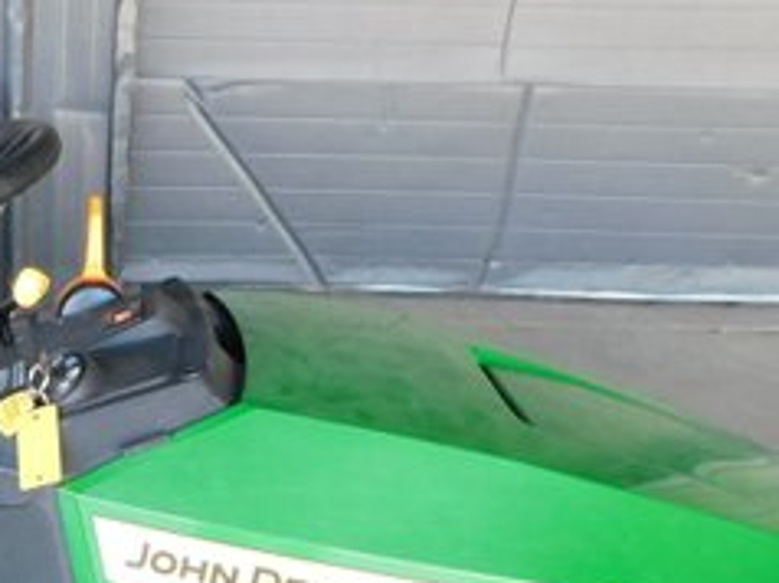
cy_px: 771
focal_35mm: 61
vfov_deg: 21.5
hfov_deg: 29.4
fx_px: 1371
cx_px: -21
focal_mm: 4
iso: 140
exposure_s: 1/30
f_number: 3
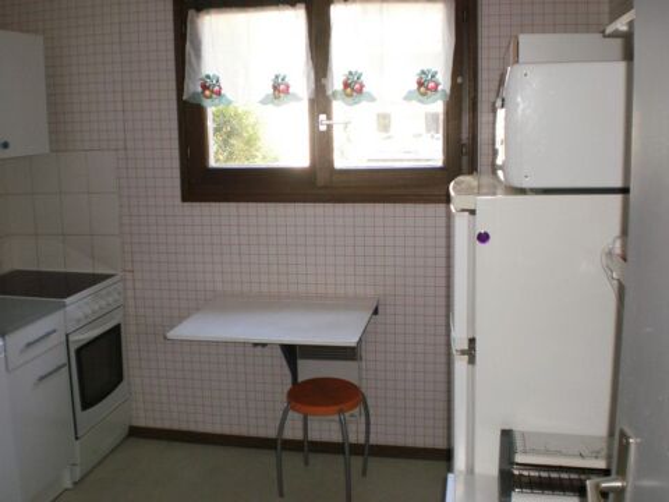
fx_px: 696
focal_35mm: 36
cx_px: 334
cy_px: 251
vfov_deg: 39.7
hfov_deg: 51.4
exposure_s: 1/30
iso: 125
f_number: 3.1
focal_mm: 6.3
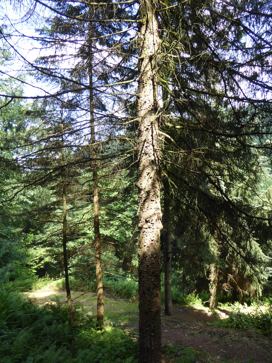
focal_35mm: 24
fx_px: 251
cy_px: 182
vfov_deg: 71.6
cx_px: 136
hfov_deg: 56.8
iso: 100
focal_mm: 4.3
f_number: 3.3
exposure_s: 1/80
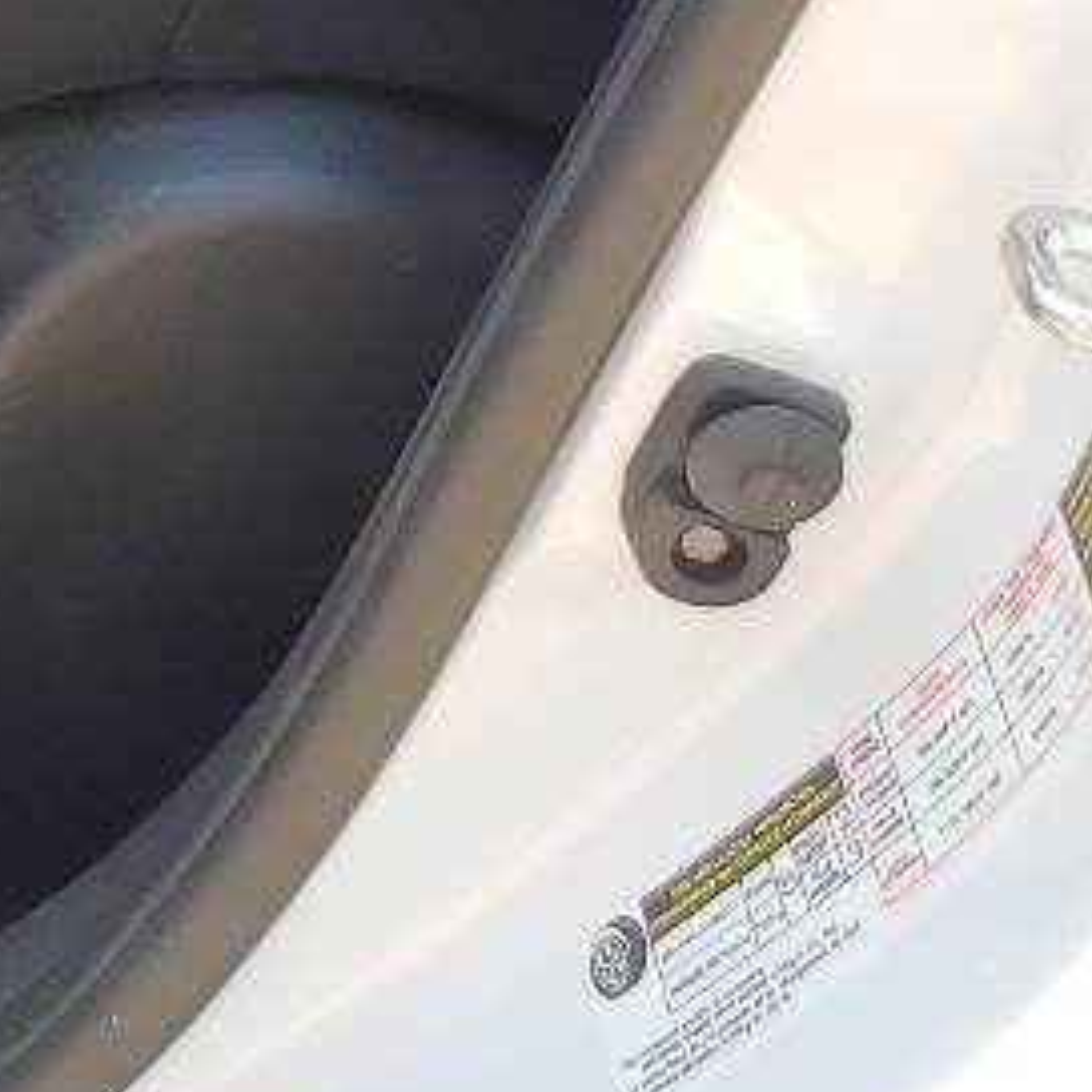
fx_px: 4818
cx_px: -1188
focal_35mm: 135
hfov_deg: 11.5
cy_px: -1136
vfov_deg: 11.5
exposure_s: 1/476
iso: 50
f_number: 1.5
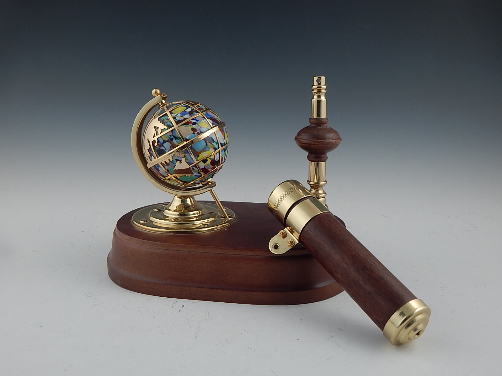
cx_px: 251
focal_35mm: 38
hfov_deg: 49.0
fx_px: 551
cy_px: 188
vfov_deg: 37.7
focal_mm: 6.8
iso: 125
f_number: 3.4
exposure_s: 1/60
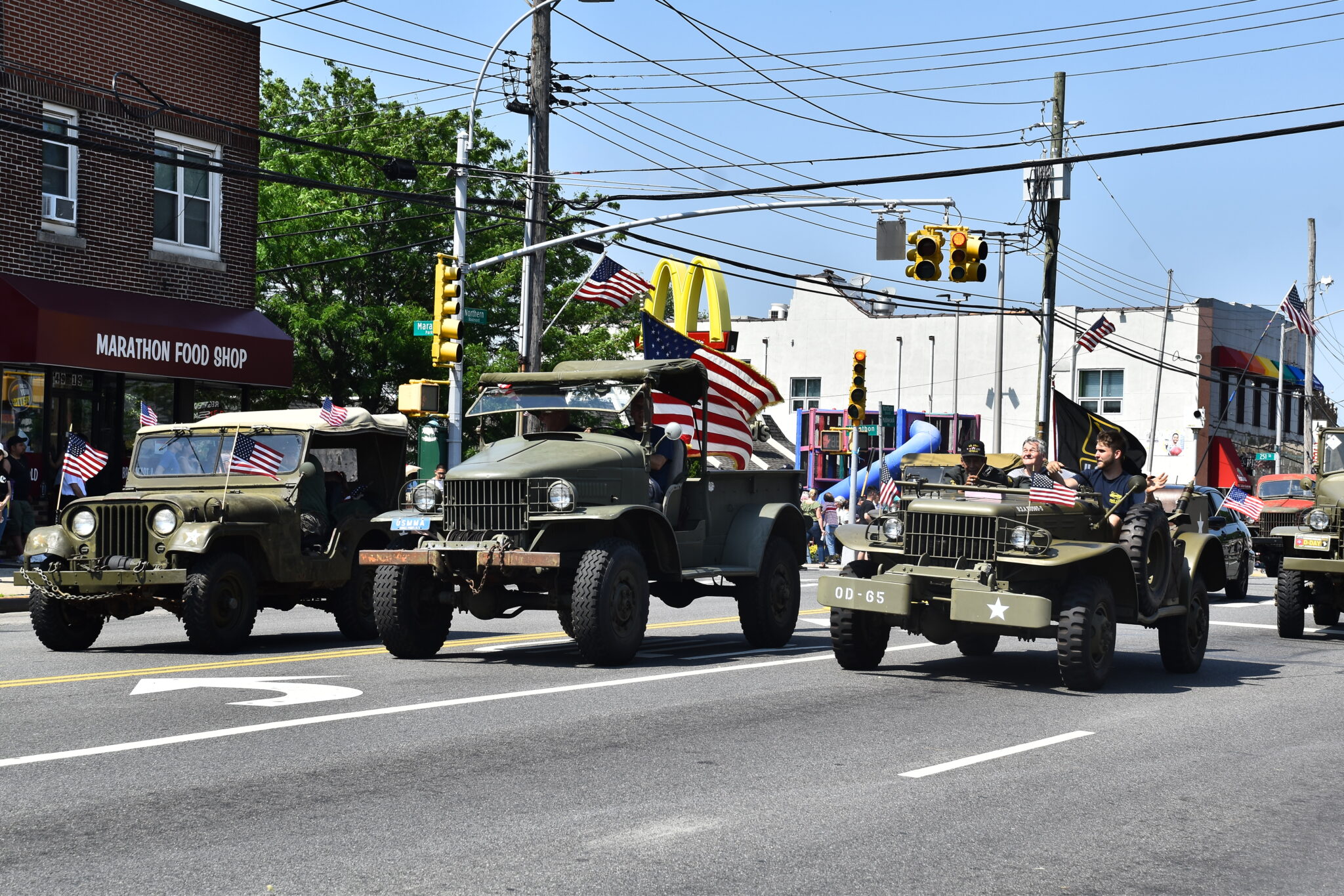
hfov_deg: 27.0
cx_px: 672
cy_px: 448
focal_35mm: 75
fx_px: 2800
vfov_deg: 18.2
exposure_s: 1/250
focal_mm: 50
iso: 100
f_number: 8
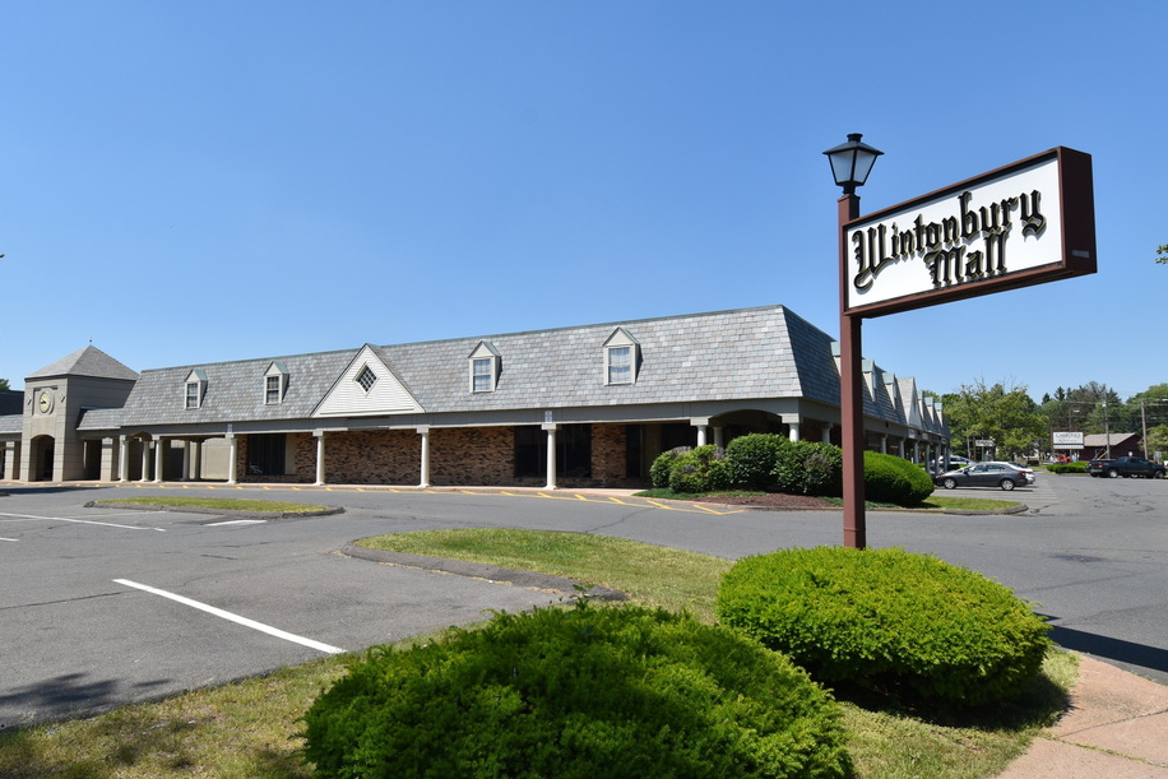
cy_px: 398
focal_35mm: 22
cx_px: 576
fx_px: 714
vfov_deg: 57.2
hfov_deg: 78.6
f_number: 10
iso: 200
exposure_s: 1/400
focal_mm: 14
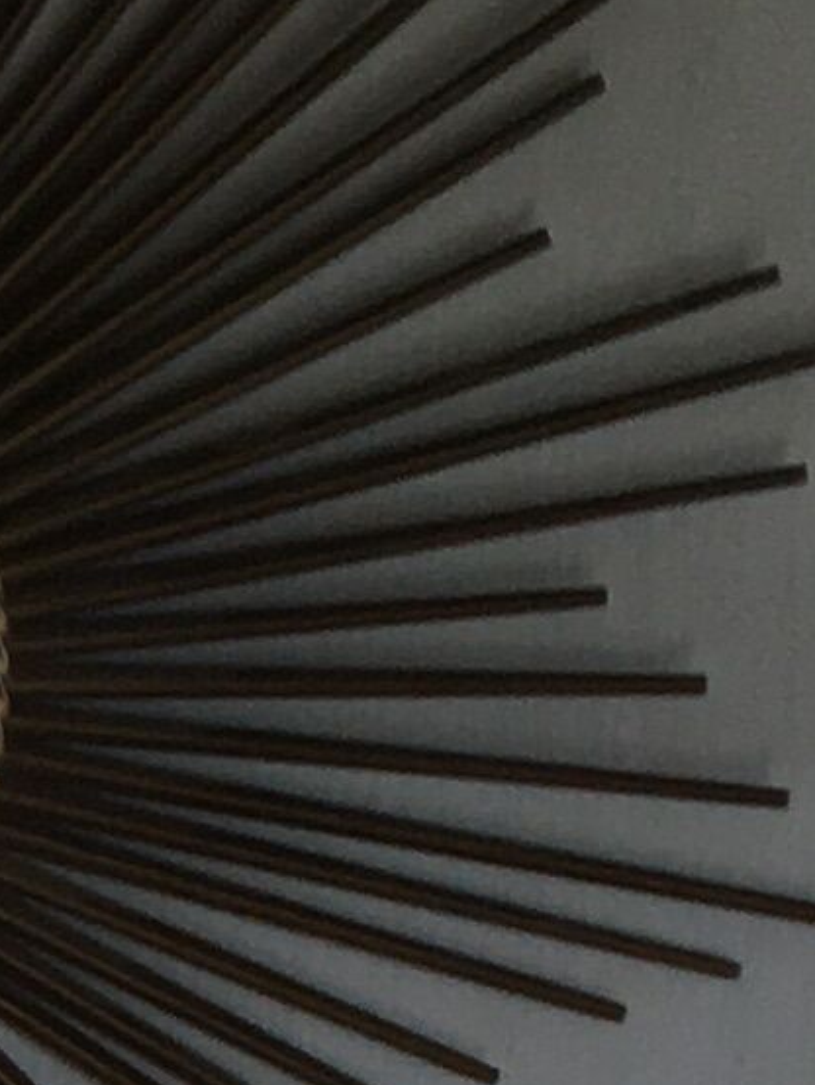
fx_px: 6619
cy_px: 3024
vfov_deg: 8.2
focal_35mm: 211
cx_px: -748
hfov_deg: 6.8
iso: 40
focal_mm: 4.15
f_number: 2.2
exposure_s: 1/100
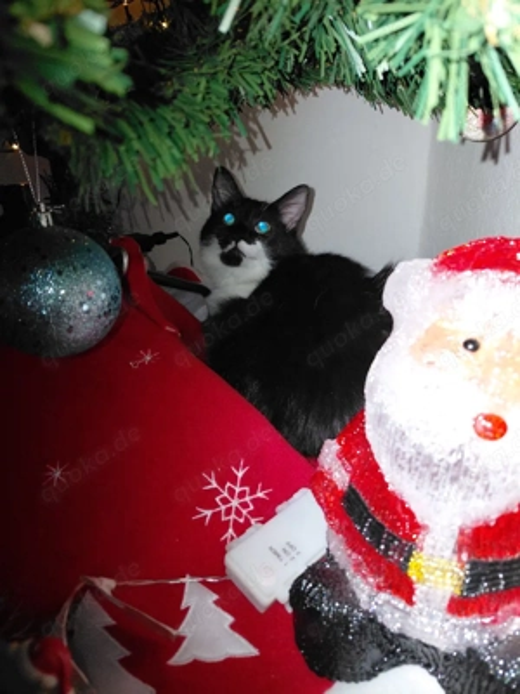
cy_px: 347
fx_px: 501
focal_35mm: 25
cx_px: 260
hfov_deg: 54.9
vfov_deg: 69.4
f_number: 1.8
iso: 160
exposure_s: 1/50.3
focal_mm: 4.69
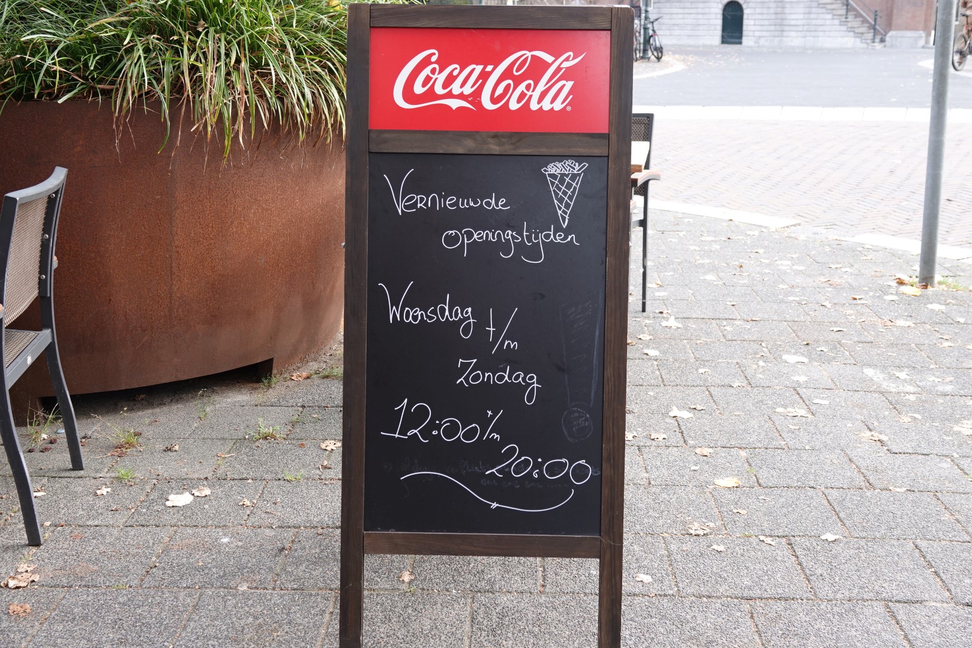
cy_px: 324
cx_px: 486
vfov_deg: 33.4
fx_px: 1080
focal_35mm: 40
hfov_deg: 48.5
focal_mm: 14.65
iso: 100
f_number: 3.2
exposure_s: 1/50
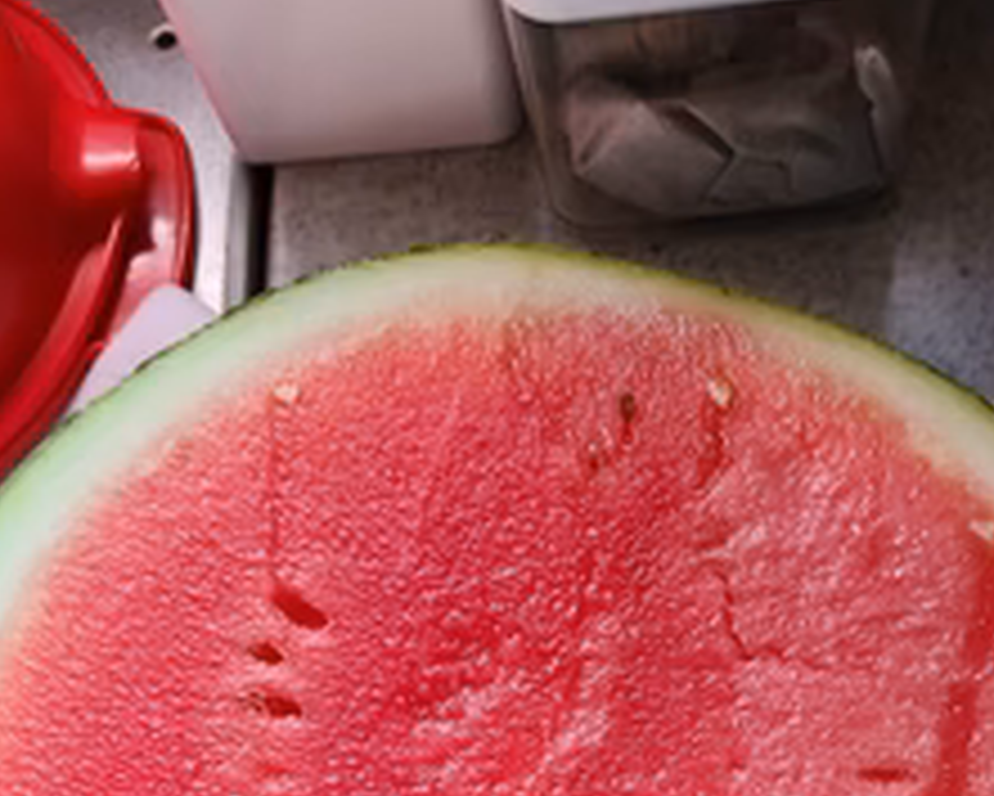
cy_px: 890
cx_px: 580
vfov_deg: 29.3
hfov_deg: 40.2
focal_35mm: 46
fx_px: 1354
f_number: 1.8
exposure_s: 1/50
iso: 100
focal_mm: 5.4
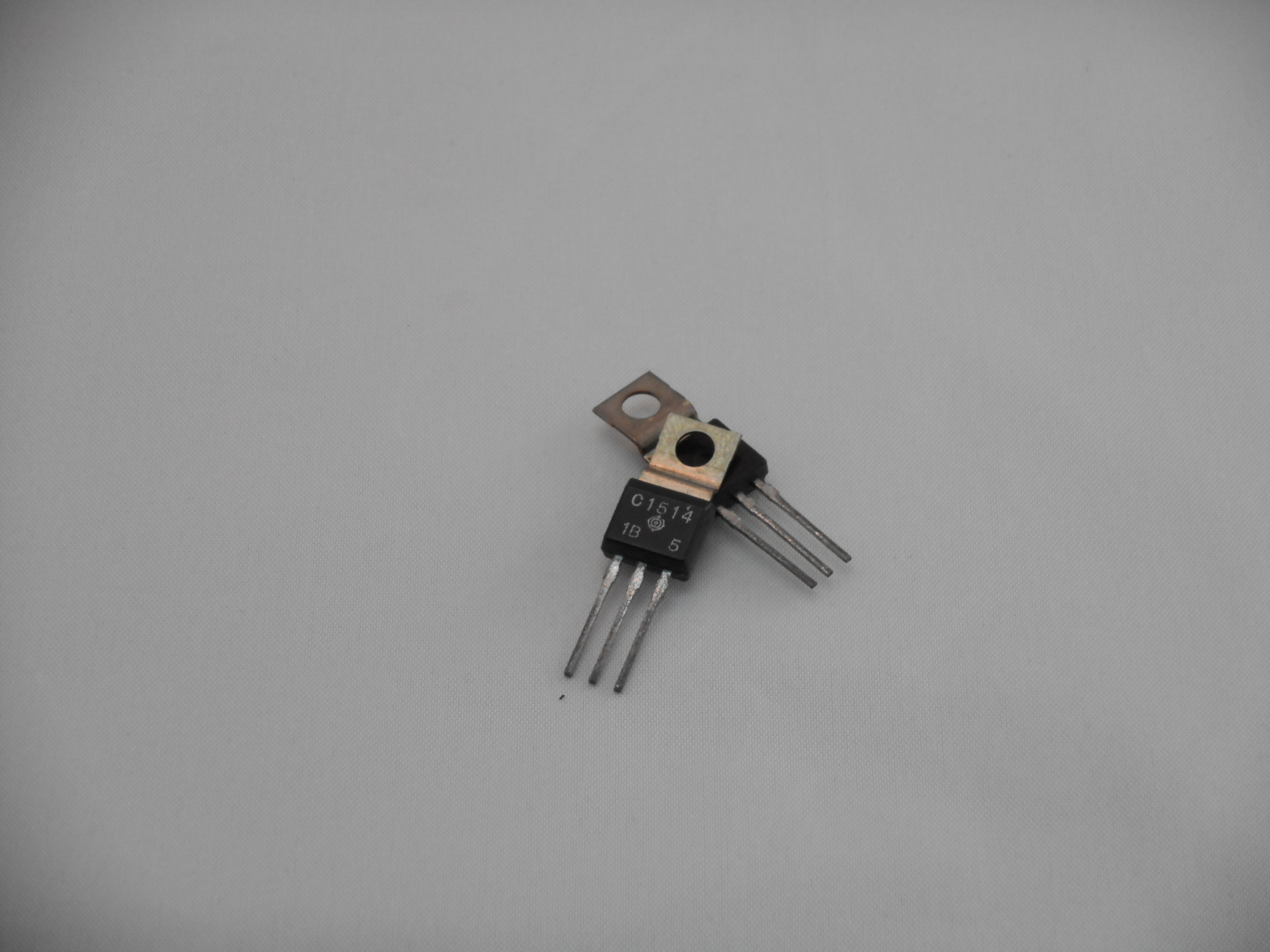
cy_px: 476
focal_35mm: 117
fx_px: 4293
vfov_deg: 12.7
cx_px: 635
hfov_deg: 16.8
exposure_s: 1/60
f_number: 5.9
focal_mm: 20.9
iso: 280
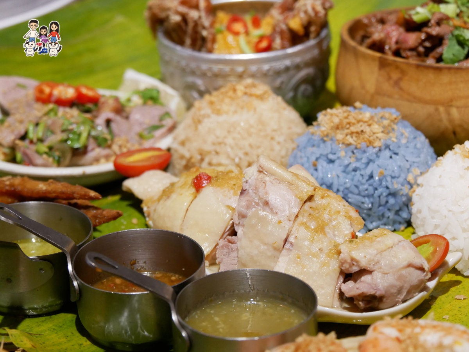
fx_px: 1084
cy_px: 176
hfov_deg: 24.4
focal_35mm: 80
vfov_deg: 18.4
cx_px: 234
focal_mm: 40
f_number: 4.7
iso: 1600
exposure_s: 1/100
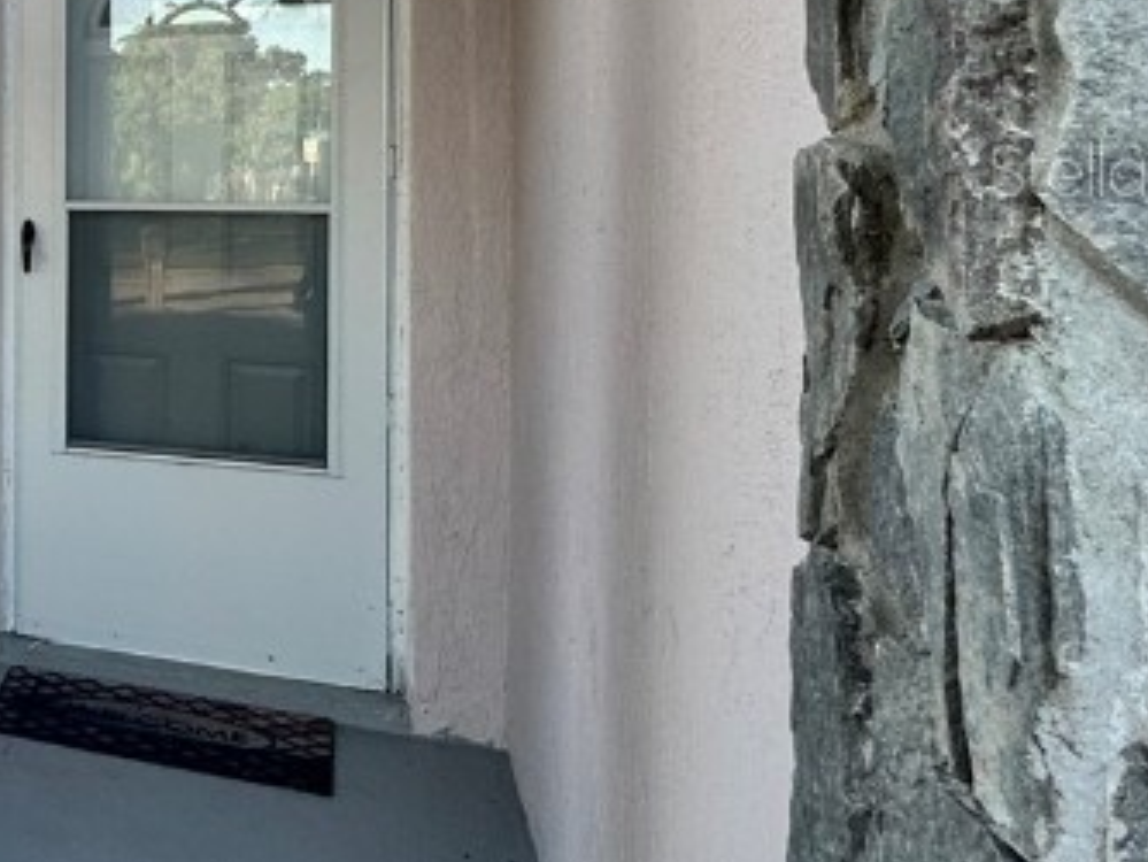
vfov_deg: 32.7
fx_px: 1427
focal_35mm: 43
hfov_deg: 30.7
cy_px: 169
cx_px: -452
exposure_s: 1/213
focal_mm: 2.22
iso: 40
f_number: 2.2
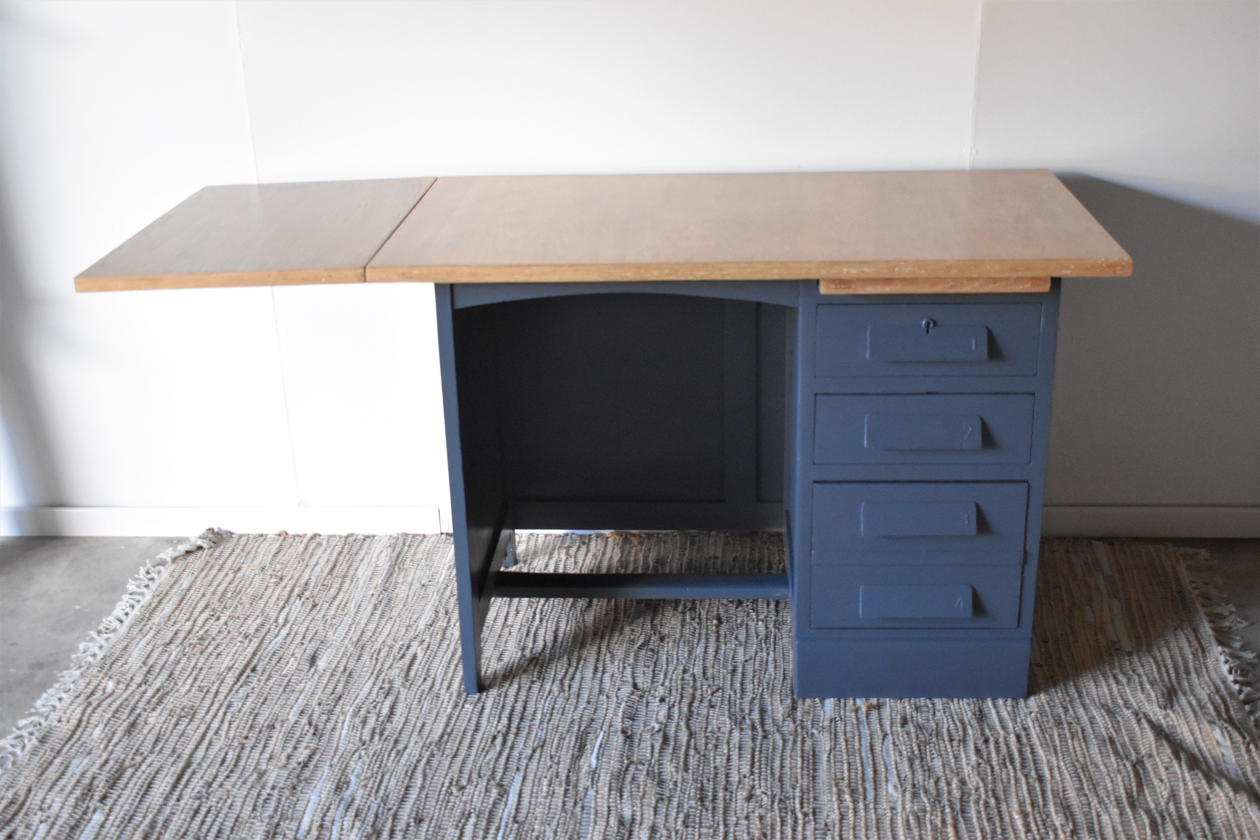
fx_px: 1470
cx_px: 630
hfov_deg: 46.4
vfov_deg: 31.9
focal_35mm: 42
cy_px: 420
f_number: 4.2
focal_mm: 28
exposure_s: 1/125
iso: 4000
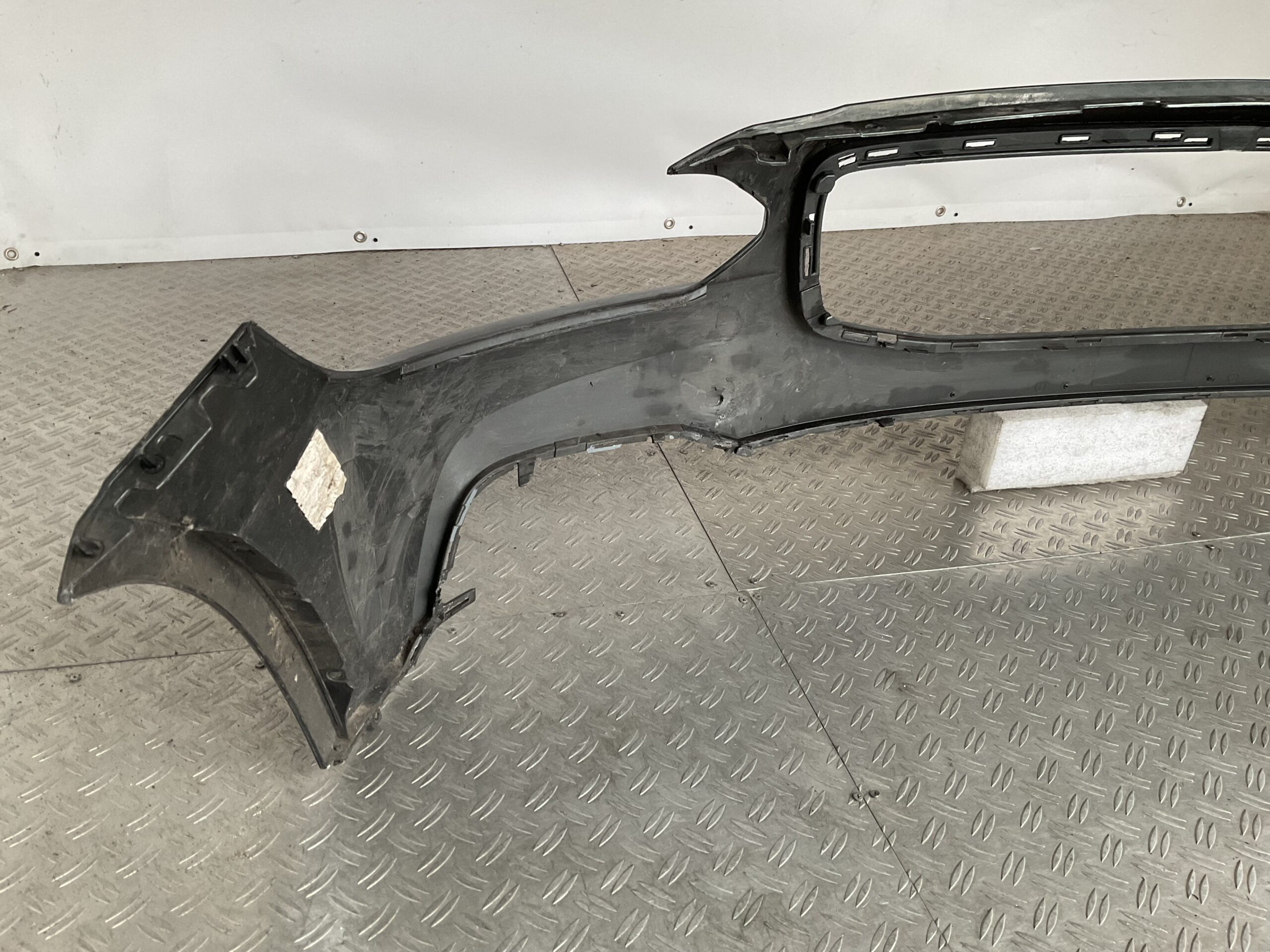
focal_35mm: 29
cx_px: 635
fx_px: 1064
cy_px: 476
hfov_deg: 61.7
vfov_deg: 48.2
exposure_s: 1/50
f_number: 1.8
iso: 64
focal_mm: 3
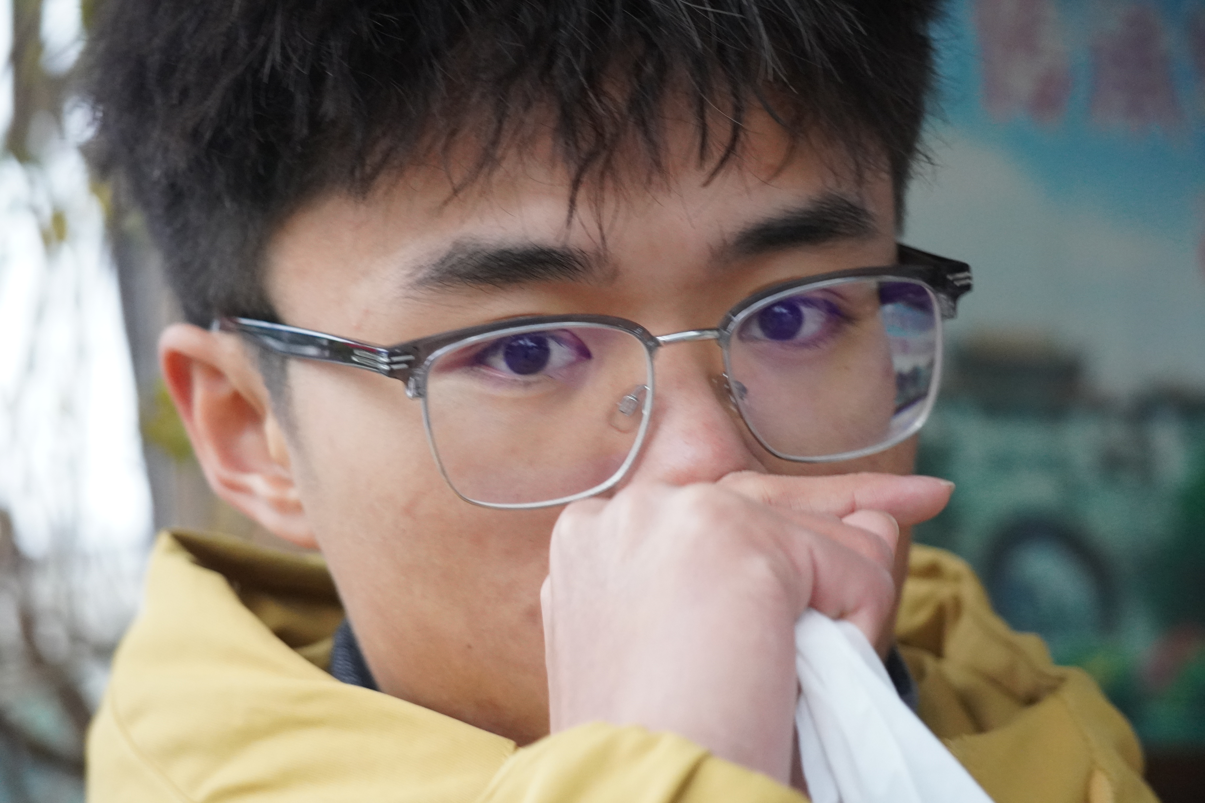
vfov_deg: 13.0
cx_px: 602
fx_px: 3514
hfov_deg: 19.5
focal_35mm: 105
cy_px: 402
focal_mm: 70
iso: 4000
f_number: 5
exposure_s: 1/160
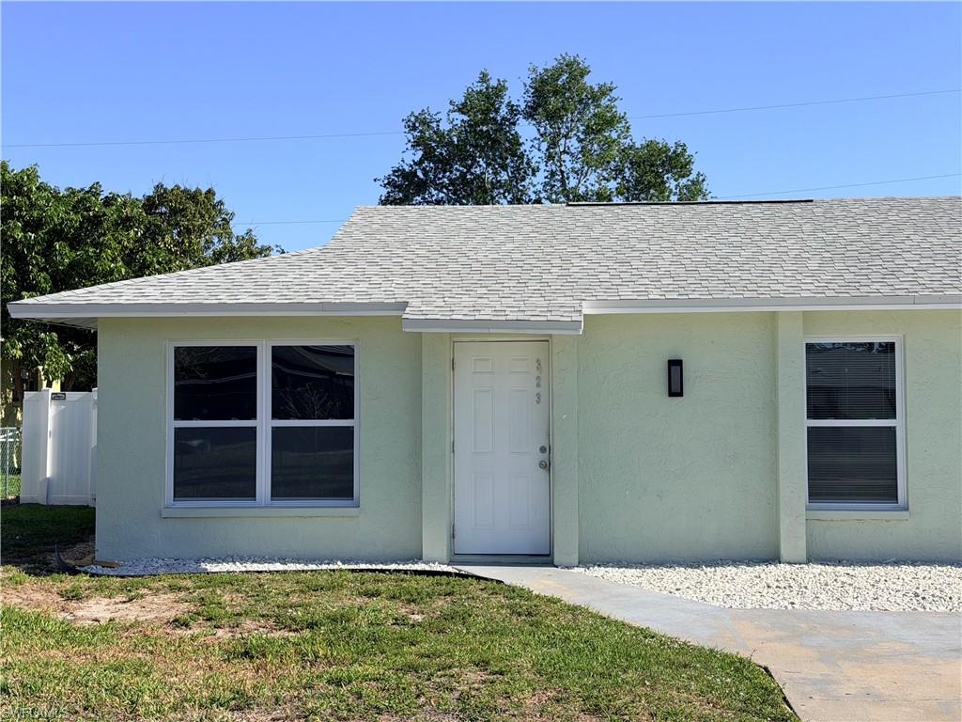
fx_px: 1334
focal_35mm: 48
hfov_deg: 39.7
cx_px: 481
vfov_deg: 30.3
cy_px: 361
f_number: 1.78
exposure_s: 1/4587
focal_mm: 6.76
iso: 64
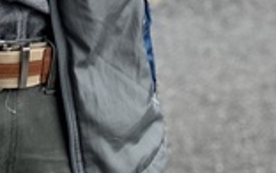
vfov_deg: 10.5
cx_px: -25
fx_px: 851
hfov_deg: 17.8
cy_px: -201
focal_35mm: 113
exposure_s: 1/871
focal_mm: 4.25
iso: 25
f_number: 1.8
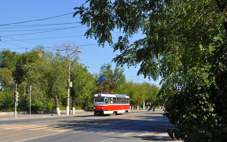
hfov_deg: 38.2
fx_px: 328
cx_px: 112
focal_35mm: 53
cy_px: 75
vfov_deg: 24.4
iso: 200
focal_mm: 34
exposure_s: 1/400
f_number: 7.1
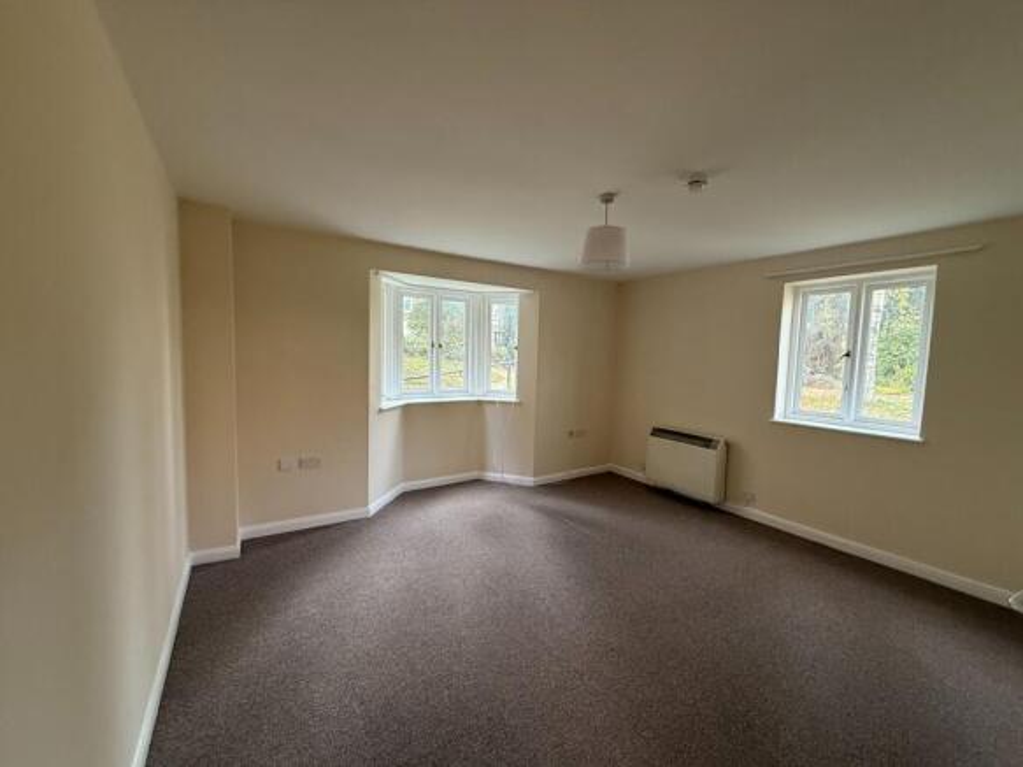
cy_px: 384
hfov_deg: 102.1
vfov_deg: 85.7
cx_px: 512
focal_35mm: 14
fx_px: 414
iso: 320
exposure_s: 1/100
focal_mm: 2.22
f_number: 2.2
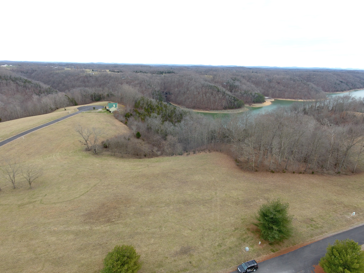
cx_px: 182
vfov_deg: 66.0
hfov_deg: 81.7
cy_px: 136
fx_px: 210
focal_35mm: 20
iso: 103
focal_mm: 3.61
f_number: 2.8
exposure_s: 1/100
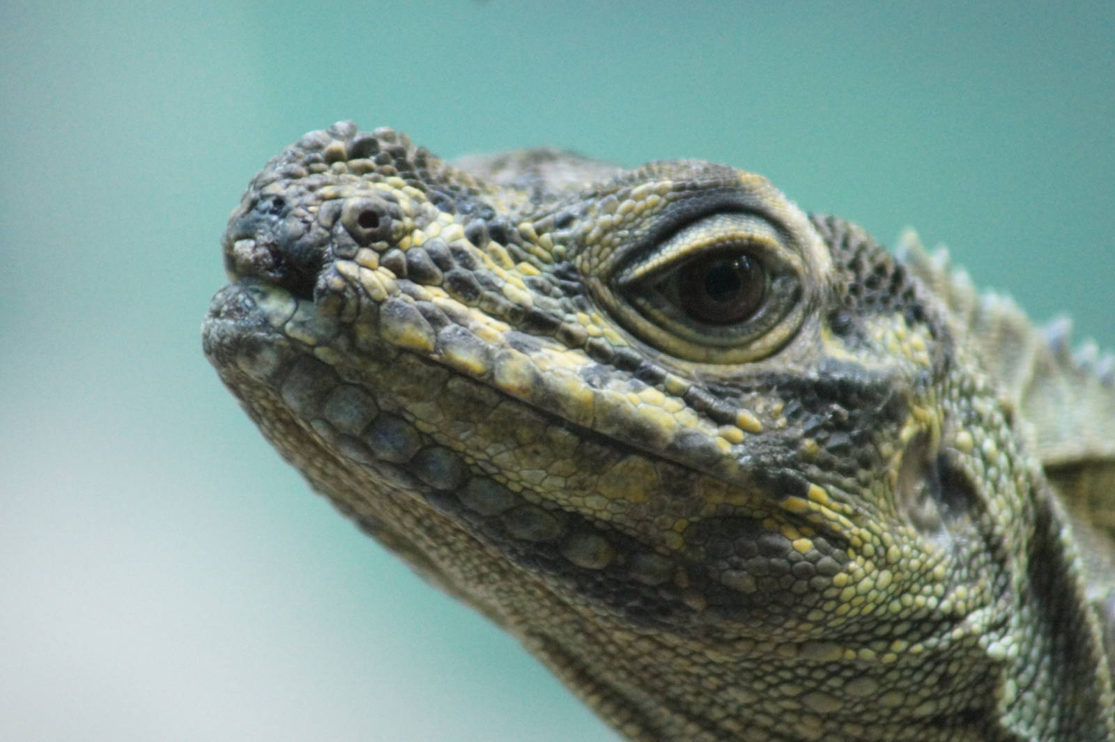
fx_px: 13930
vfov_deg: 3.1
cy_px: 371
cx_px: 558
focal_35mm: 450
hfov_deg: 4.6
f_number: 5.6
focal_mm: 300
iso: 3200
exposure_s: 1/100
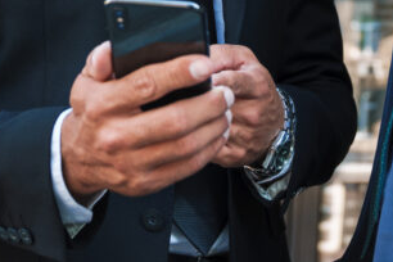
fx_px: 1168
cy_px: -138
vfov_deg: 12.2
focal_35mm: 107
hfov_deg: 19.0
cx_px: 289
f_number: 3.5
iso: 800
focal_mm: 32
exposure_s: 1/250
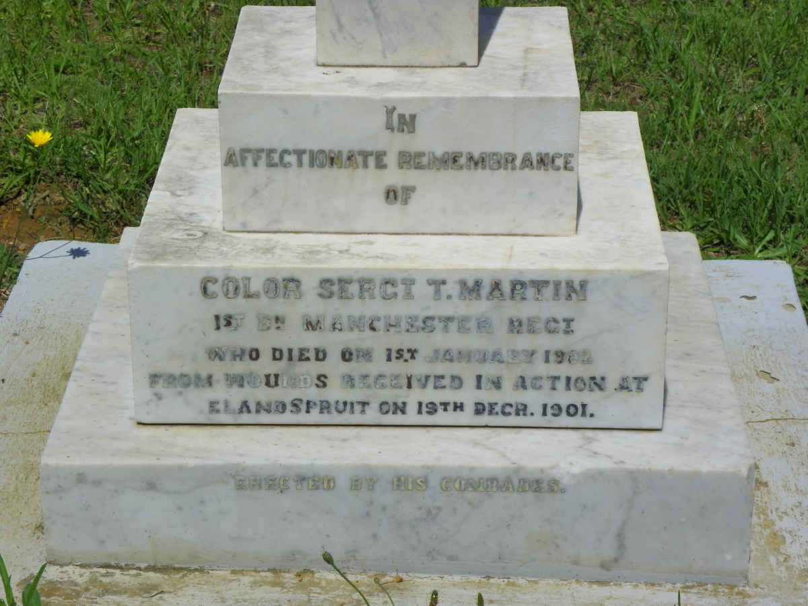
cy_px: 303
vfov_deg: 16.4
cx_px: 404
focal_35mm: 90
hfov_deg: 21.8
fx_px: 2101
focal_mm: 16
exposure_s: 1/640
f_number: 7.1
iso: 64
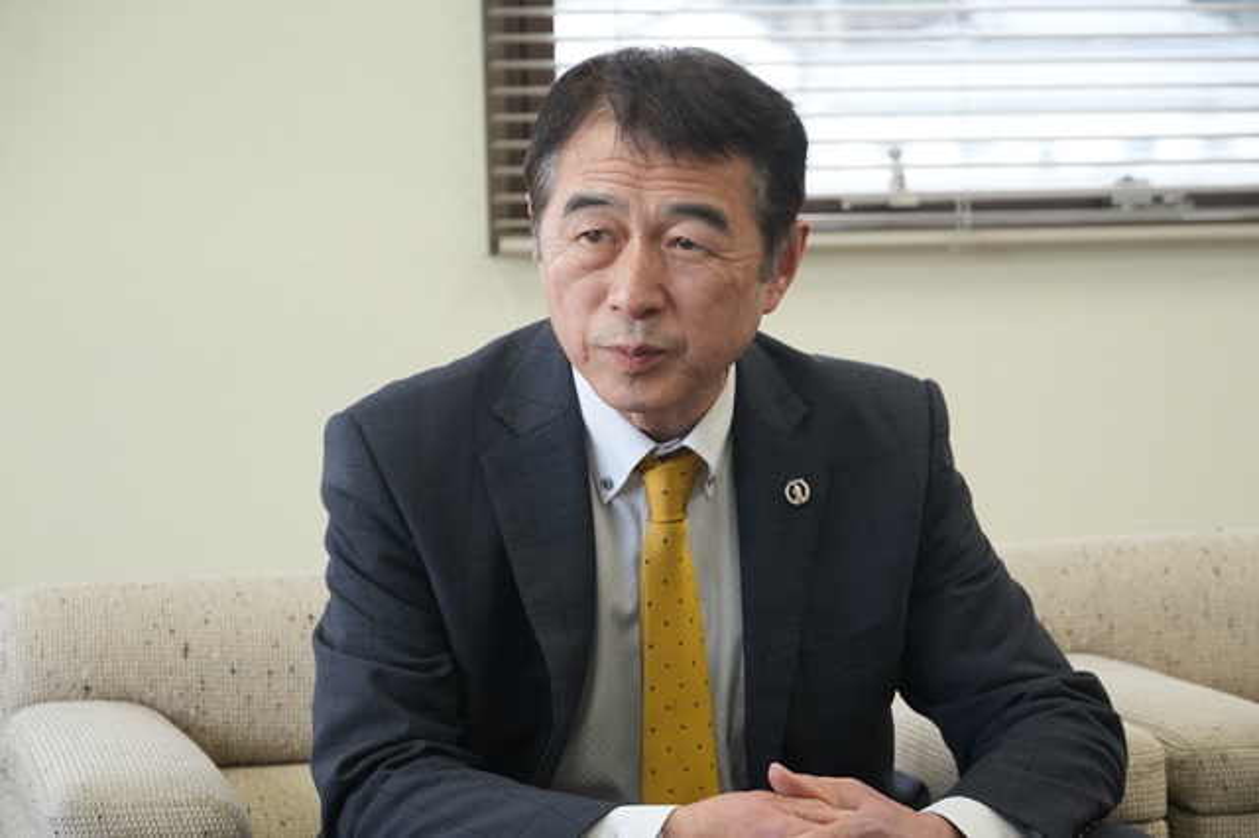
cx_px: 630
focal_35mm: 110
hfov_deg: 18.7
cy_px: 419
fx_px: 3827
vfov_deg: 12.5
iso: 1000
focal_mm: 73
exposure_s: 1/125
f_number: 5.6
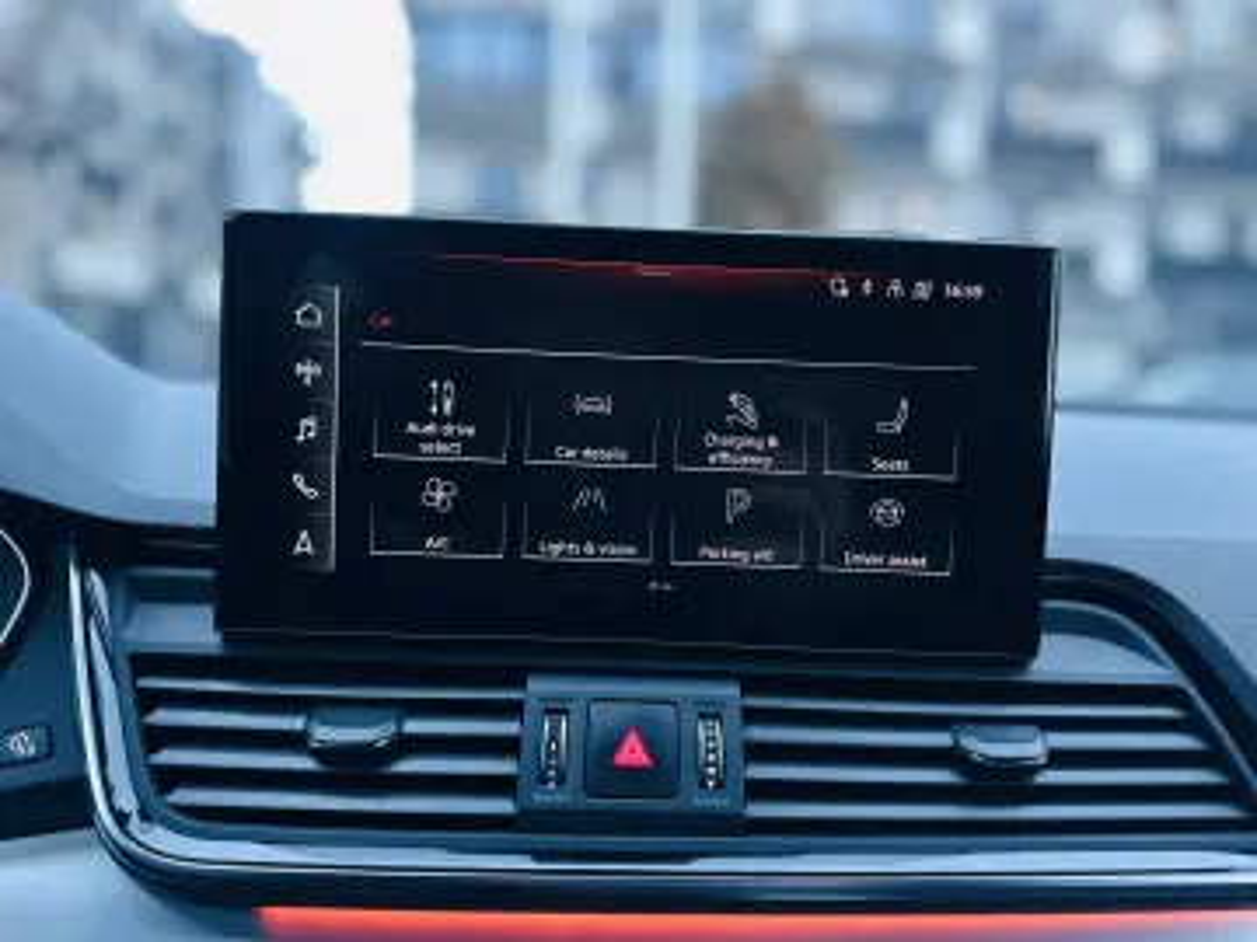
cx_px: 628
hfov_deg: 71.6
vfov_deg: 56.8
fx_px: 872
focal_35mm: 24
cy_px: 471
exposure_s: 1/40
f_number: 1.78
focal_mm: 6.86
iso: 800
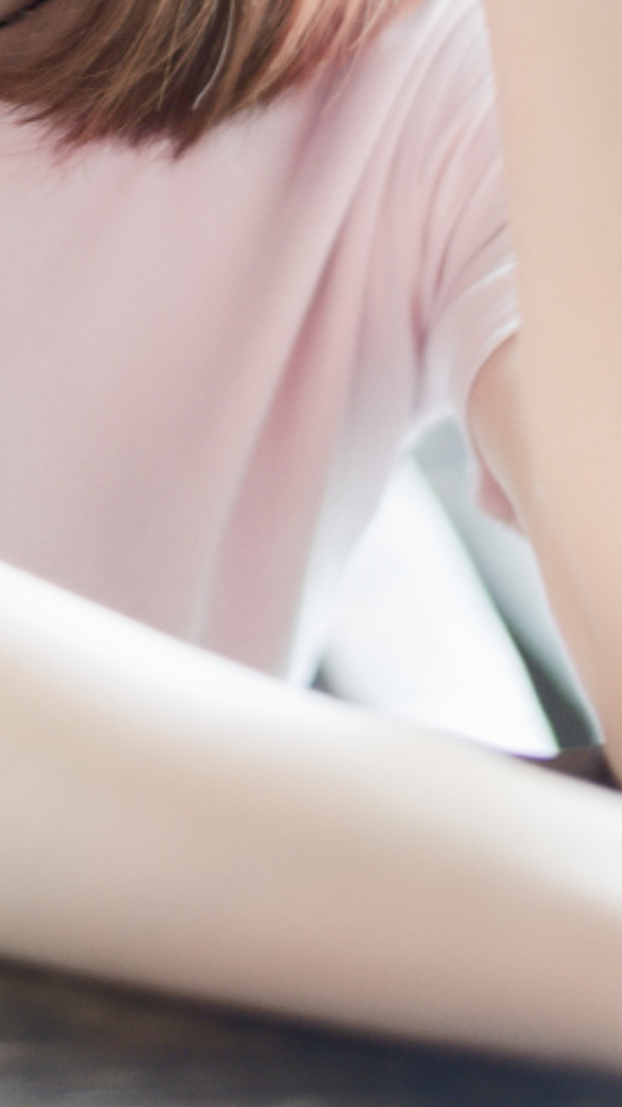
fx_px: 3755
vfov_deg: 16.1
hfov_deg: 9.4
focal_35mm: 128
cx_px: -114
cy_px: -225
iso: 560
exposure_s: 1/50
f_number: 2
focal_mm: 50
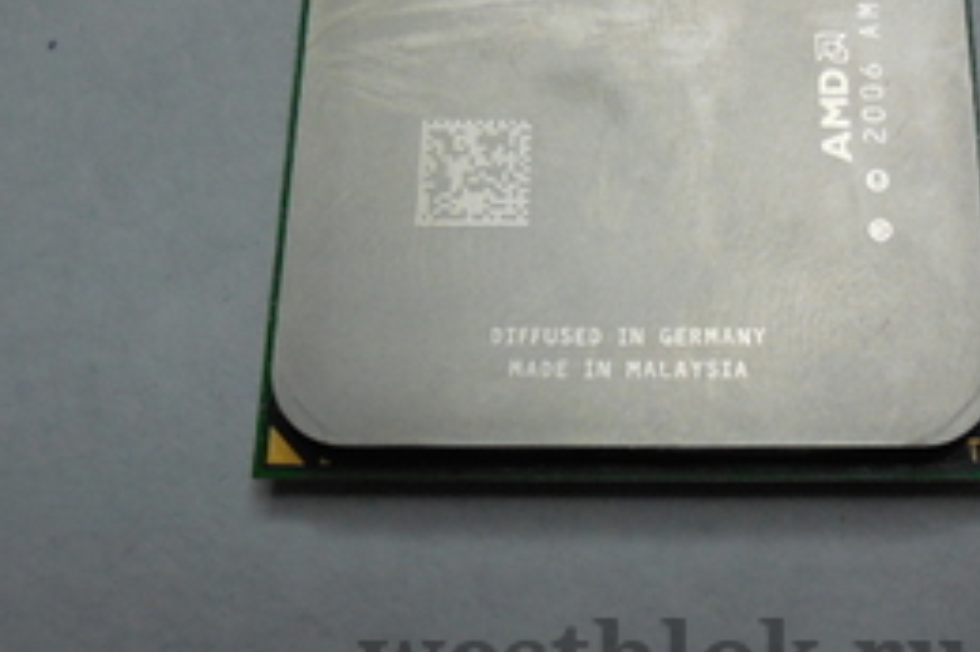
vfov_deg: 27.5
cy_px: 132
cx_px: 663
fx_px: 1306
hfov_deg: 40.6
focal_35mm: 48
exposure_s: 1/1600
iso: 800
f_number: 3.8
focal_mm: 5.3
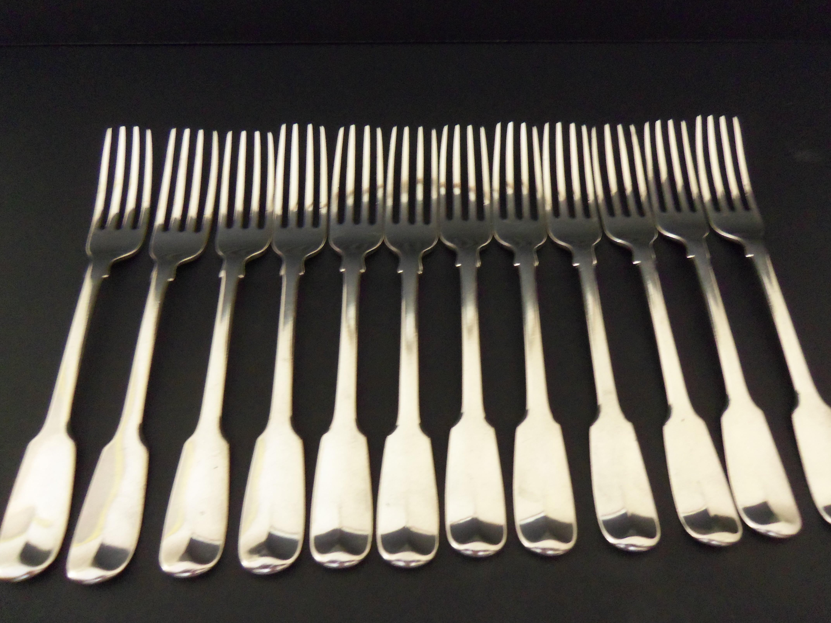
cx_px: 416
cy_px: 312
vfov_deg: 49.7
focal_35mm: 28
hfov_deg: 63.4
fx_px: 672
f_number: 3.9
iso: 400
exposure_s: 1/6
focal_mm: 5.1
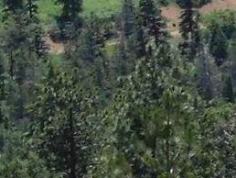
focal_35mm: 496
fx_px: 3385
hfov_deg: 3.9
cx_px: -359
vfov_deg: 3.0
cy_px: 110
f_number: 8.8
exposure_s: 1/1000
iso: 800
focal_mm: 14.2
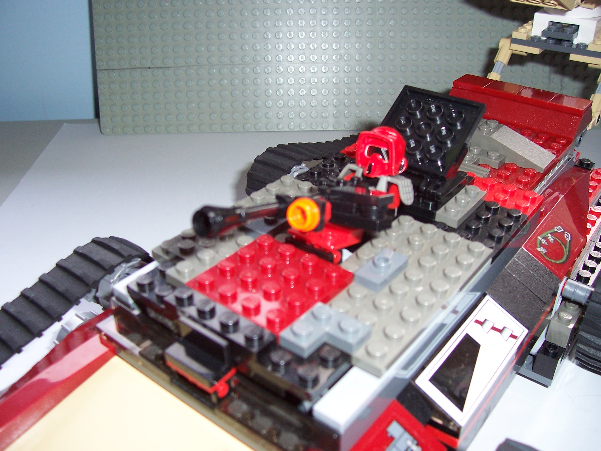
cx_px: 300
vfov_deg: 41.8
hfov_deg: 54.0
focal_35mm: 34
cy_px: 226
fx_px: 590
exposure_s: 1/60
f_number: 2.7
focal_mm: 5.6
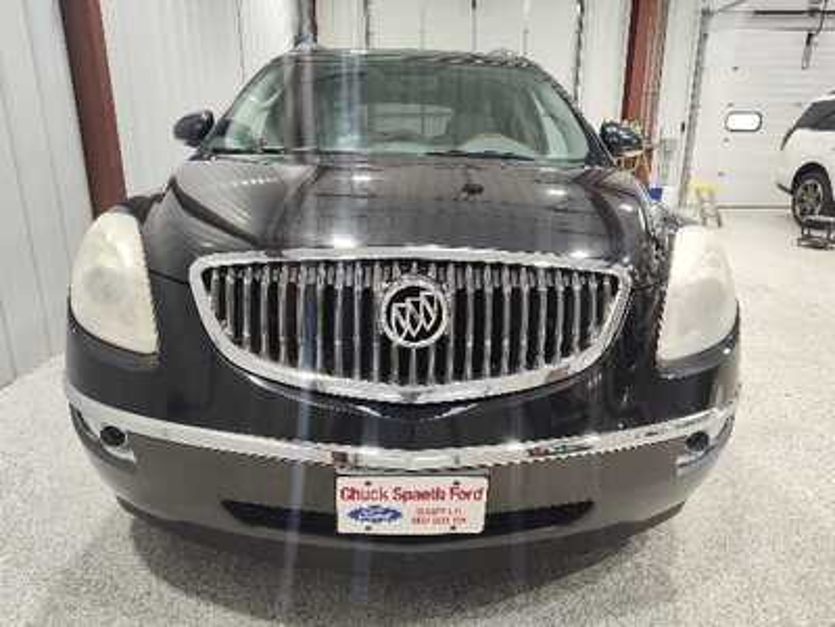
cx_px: 418
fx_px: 555
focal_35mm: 23
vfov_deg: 58.9
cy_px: 314
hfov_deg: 73.9
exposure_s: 1/120
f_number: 1.8
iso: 150
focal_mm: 5.56
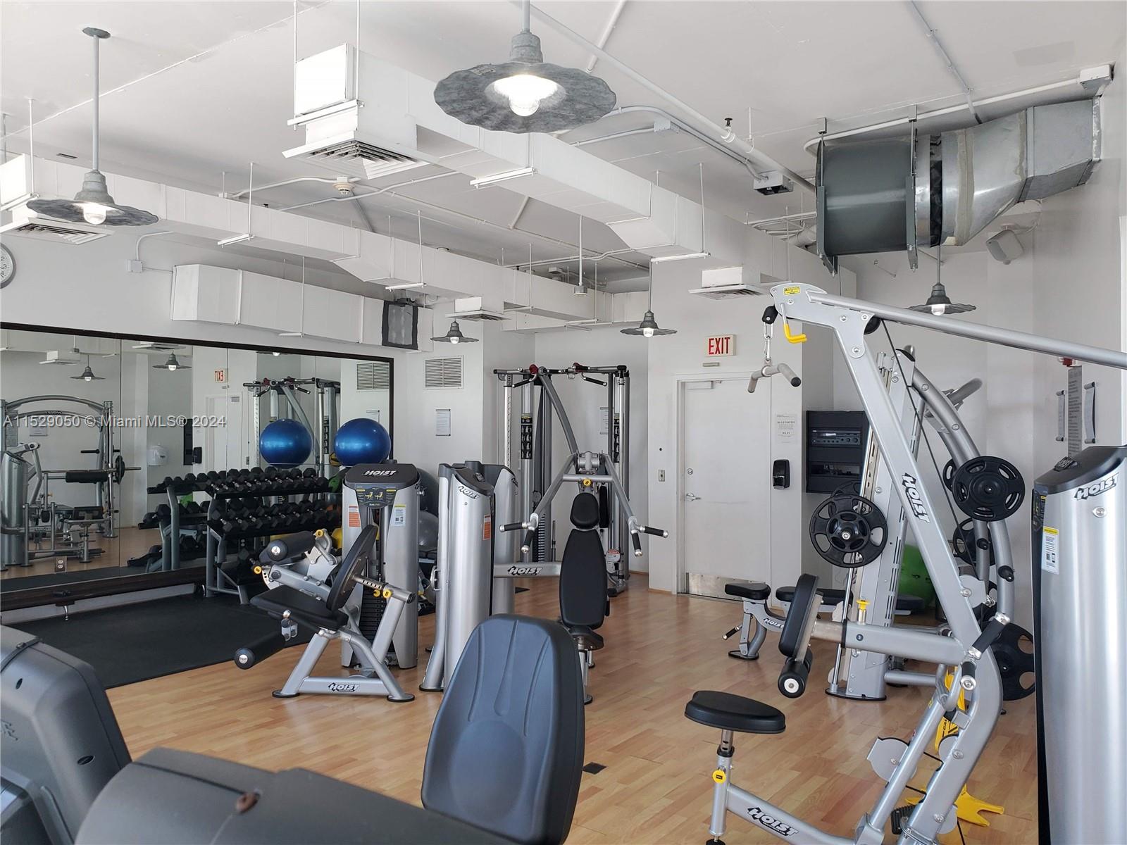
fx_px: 846
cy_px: 422
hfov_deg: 67.3
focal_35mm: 26
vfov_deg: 53.1
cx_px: 564
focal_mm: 4.3
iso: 100
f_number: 2.4
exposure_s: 1/120
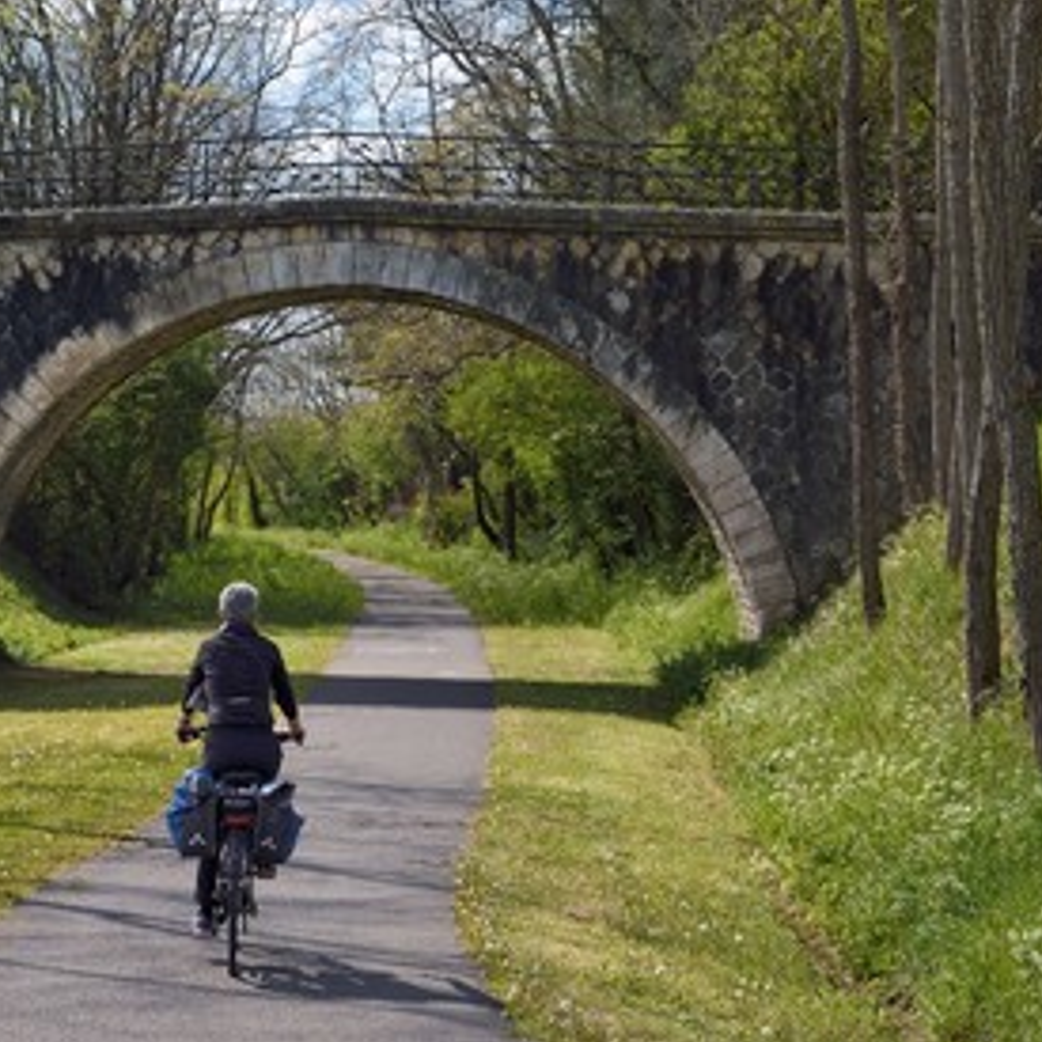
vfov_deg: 22.2
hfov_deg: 22.0
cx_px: 280
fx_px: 2656
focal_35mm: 78
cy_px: 527
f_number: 10
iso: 200
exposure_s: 1/250
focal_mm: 60
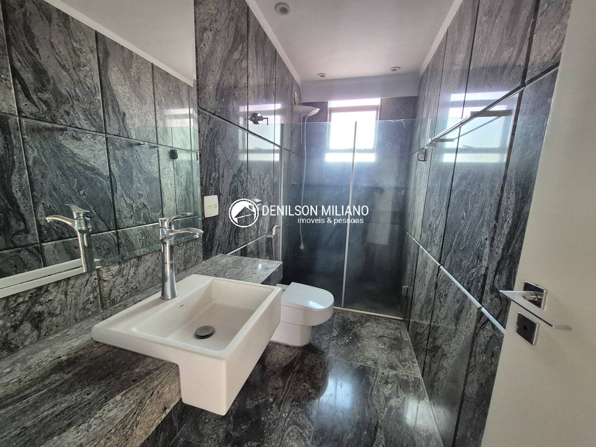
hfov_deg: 106.2
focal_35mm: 13
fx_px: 224
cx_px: 298
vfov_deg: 89.9
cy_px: 224
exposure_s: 1/60
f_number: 2.2
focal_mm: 1.74
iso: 640
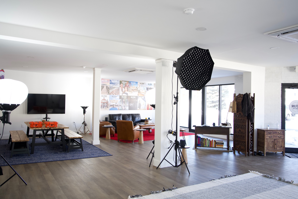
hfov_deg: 65.5
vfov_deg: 46.4
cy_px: 100
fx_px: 232
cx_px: 149
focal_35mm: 28
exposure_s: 1/250
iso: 640
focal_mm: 28
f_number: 2.8
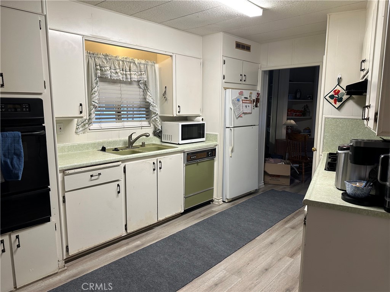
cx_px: 195
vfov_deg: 56.8
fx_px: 270
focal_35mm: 24
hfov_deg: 71.6
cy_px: 146
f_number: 1.78
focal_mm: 6.86
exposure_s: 1/60
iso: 125
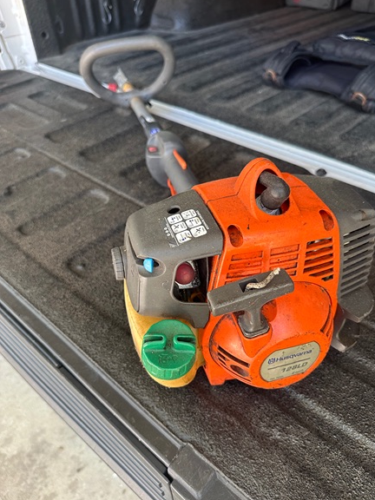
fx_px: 361
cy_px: 255
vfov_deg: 69.4
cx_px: 194
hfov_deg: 54.9
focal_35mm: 25
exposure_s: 1/121
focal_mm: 6.86
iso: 160
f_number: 1.78
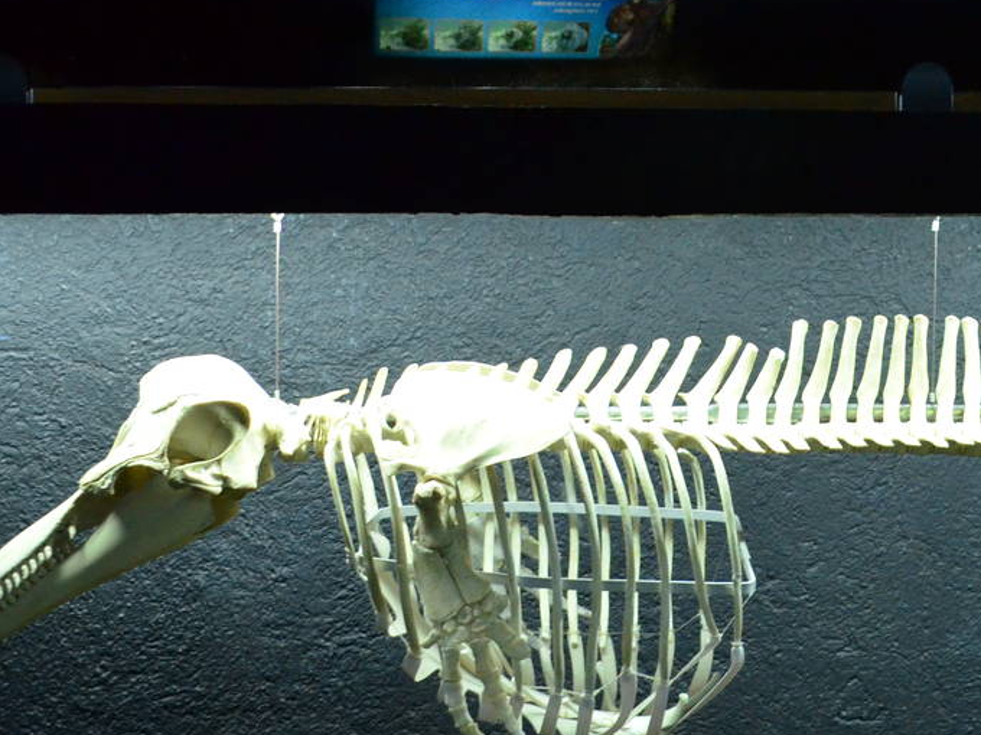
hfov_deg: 31.4
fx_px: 1729
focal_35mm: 61
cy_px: 213
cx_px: 668
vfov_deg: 23.9
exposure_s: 1/40
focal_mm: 18
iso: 2500
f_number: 3.5
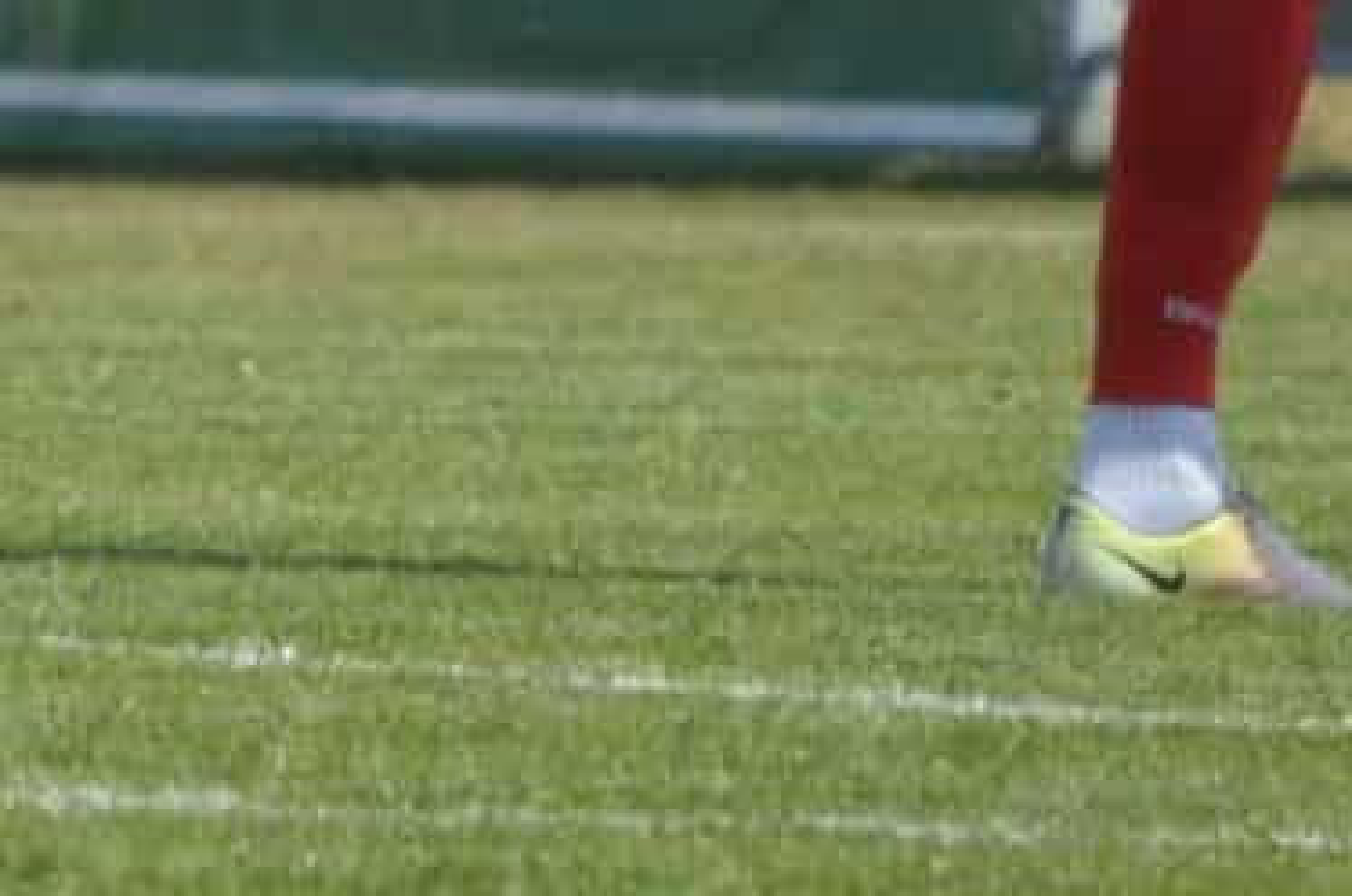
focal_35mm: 1643
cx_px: -636
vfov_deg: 0.8
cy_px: -1221
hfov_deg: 1.3
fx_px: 61598
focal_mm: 200
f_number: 6.3
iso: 400
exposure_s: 1/1600
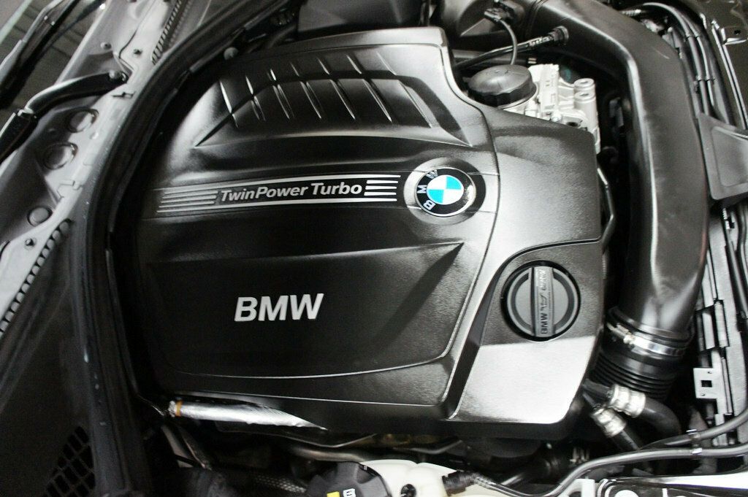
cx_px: 374
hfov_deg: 67.4
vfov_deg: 47.9
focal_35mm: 27
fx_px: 561
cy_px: 248
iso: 1600
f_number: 3.5
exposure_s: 1/40
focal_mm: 18
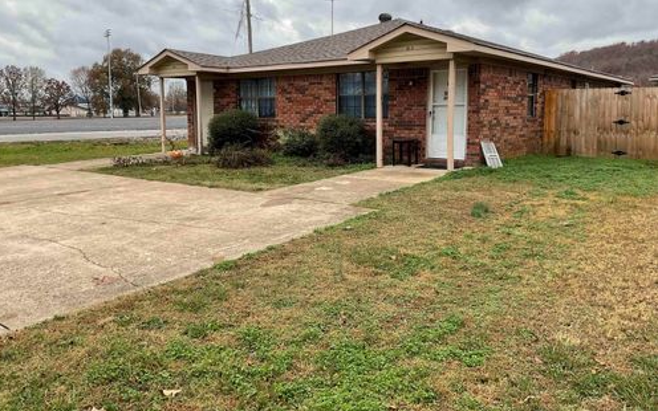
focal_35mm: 31
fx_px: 556
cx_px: 328
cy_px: 174
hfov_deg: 61.2
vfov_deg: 40.5
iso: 16
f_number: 1.8
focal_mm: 3
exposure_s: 1/781
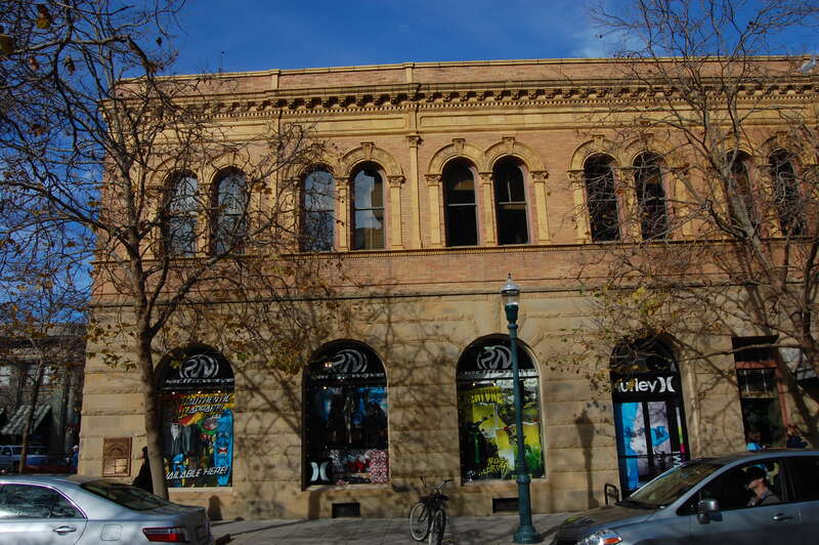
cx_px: 410
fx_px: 614
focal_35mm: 27
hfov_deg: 67.4
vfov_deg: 47.9
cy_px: 272
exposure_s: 1/125
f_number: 16
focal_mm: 18
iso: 200
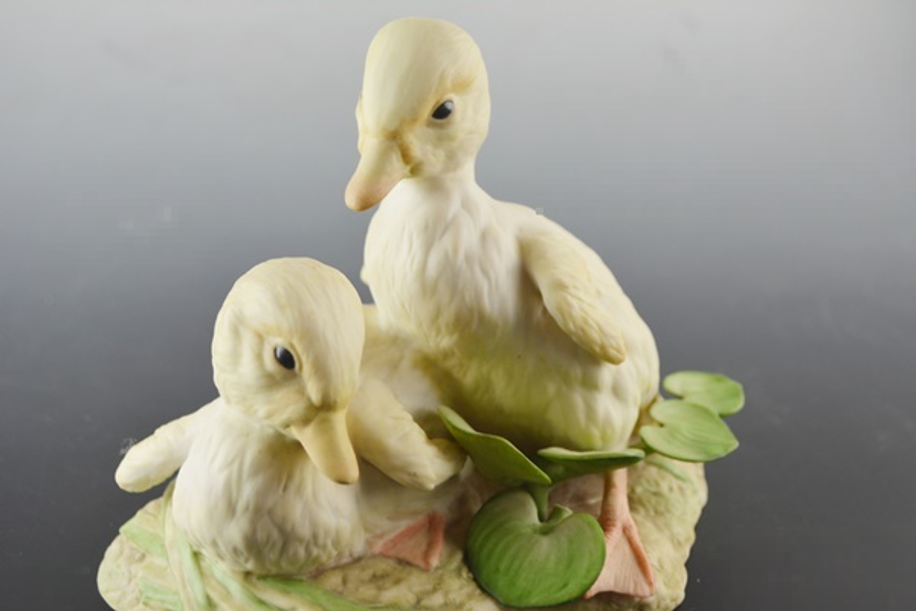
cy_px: 306
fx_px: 1221
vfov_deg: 28.1
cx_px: 458
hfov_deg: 41.1
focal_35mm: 48
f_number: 5.6
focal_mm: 32
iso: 400
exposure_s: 1/125
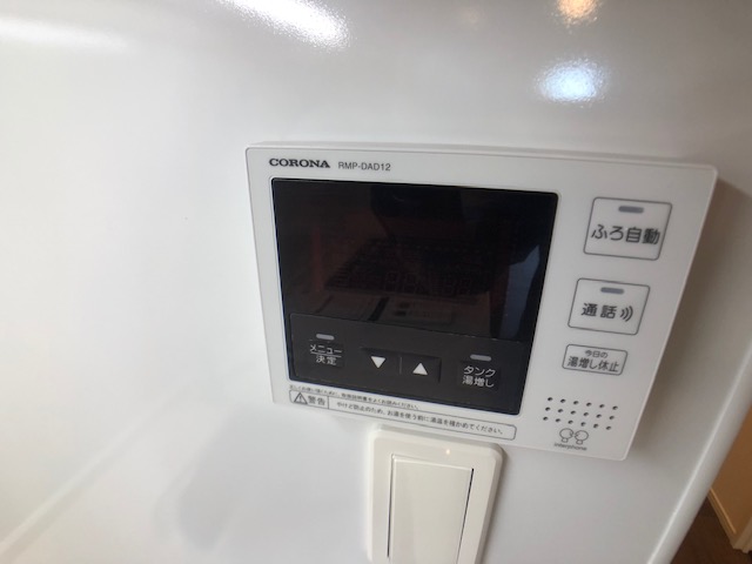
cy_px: 282
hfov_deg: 63.4
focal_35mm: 28
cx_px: 376
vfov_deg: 49.7
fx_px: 608
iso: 25
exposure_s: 1/33
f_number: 1.8
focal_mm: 3.99
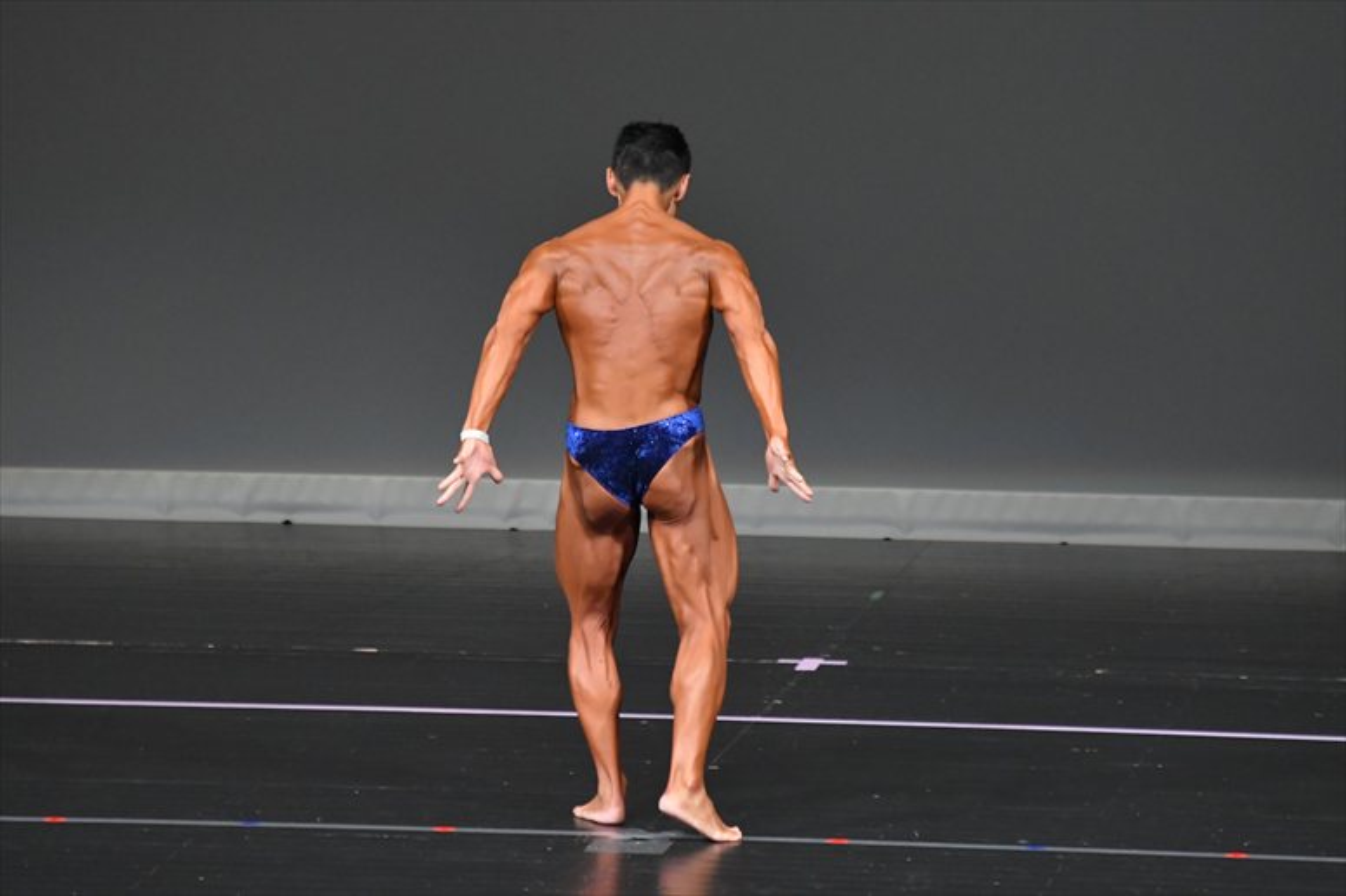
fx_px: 12893
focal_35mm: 345
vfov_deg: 4.0
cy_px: 448
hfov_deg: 6.0
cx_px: 673
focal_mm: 230
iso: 4000
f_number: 5.6
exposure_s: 1/400
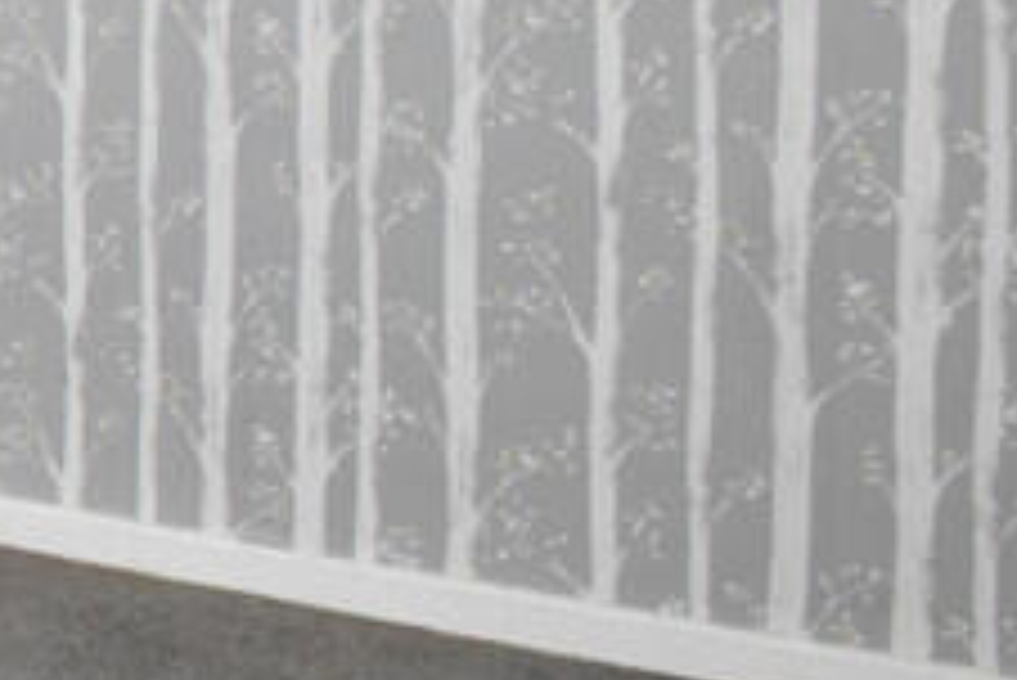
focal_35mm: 68
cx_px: -1233
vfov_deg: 18.6
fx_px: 1922
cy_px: -209
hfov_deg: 16.8
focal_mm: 10
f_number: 10
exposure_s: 1/60
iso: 1600
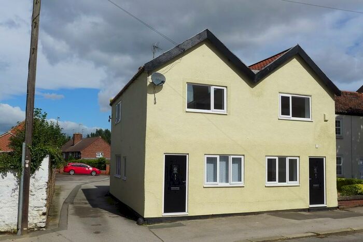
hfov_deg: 58.7
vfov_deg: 41.1
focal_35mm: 32
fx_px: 323
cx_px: 182
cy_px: 121
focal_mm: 6.3
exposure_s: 1/2000
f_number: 4
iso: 80
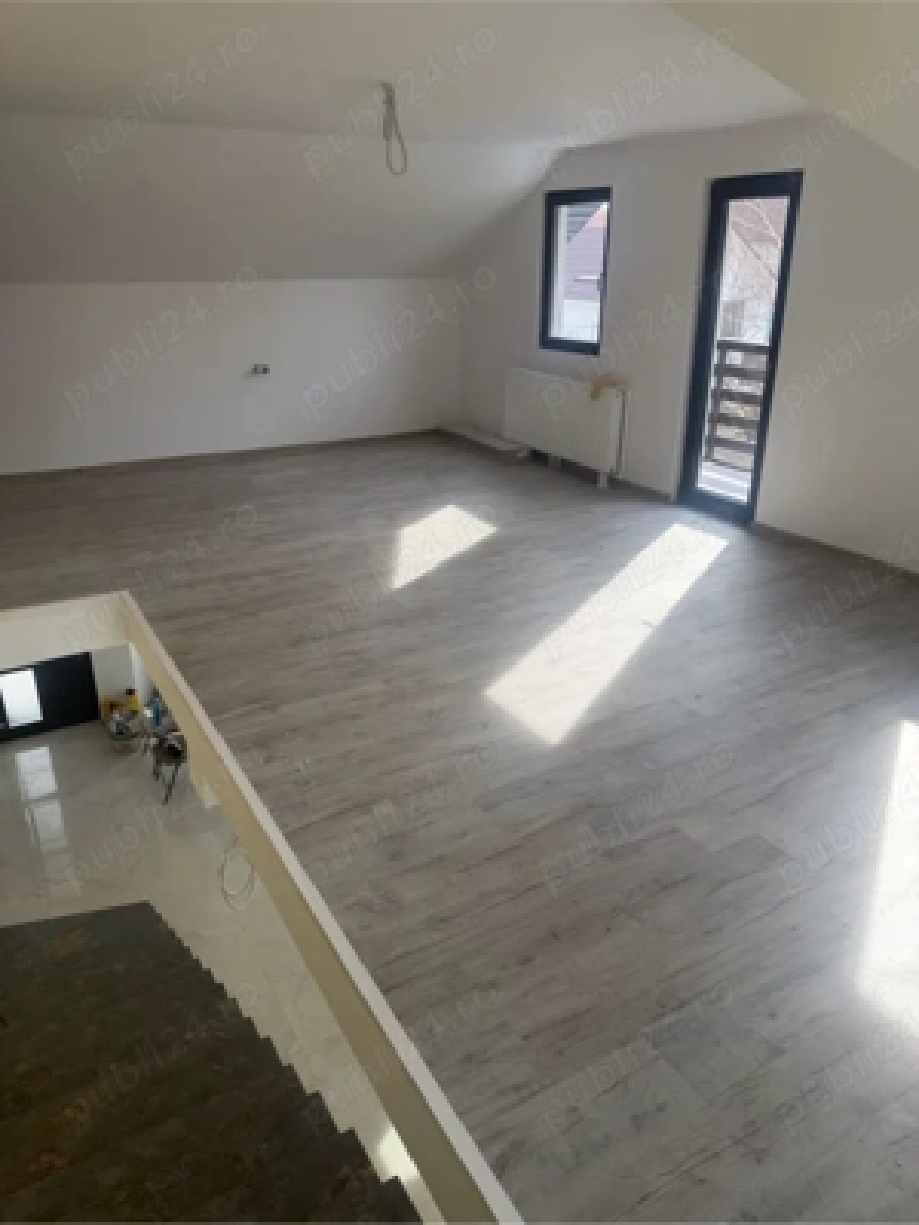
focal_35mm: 24
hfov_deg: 56.8
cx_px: 460
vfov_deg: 71.6
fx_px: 850
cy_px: 612
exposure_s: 1/750
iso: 100
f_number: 1.78
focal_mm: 6.76
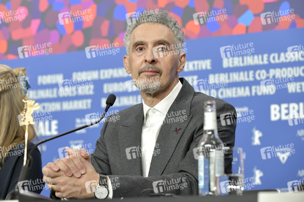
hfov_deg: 17.1
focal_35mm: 120
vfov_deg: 11.4
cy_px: 101
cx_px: 152
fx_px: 1013
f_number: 5.6
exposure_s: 1/250
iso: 2000
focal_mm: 120
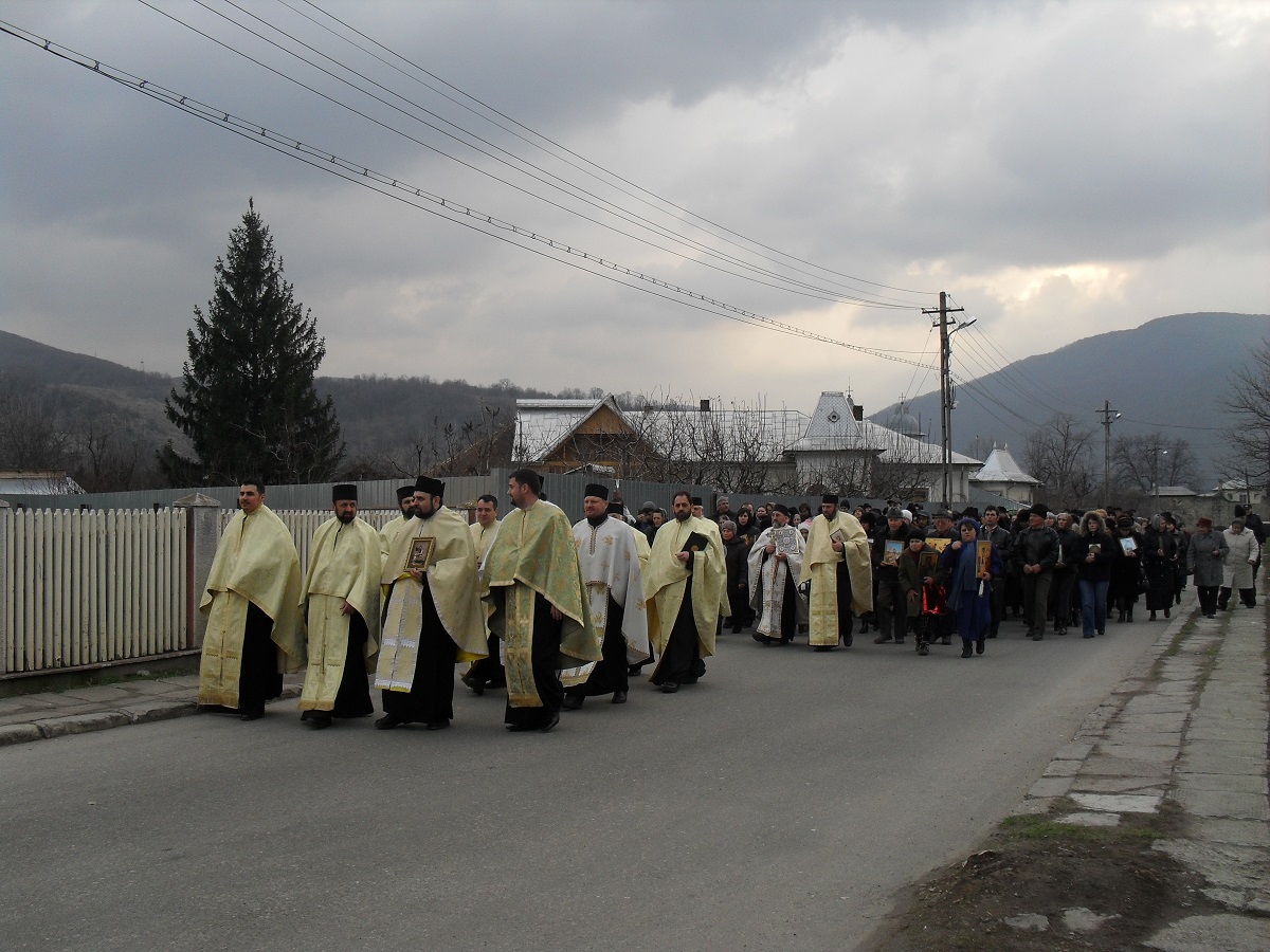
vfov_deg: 40.7
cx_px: 635
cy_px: 476
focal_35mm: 35
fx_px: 1284
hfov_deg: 52.6
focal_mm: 6.3
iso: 100
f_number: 3.2
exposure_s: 1/250
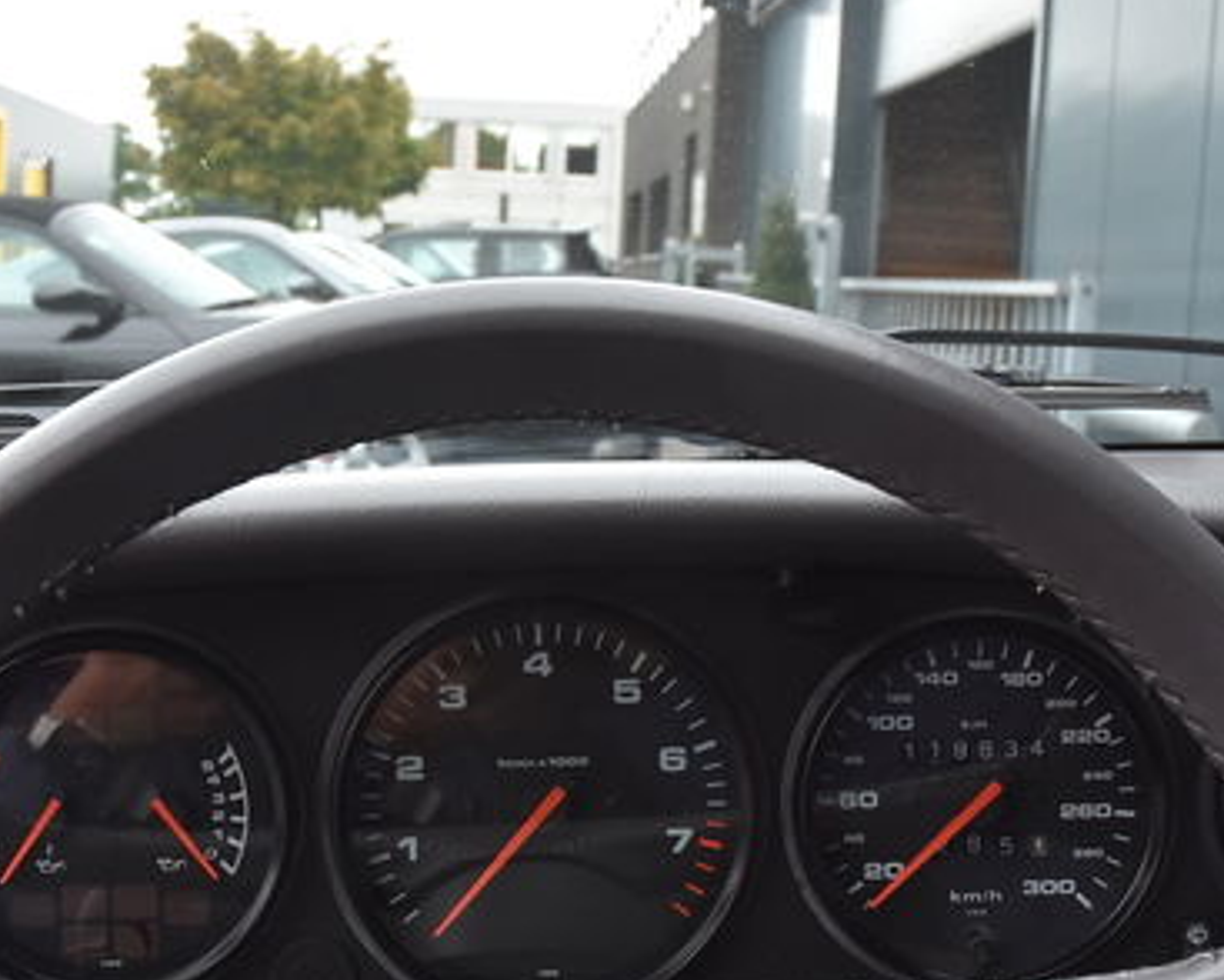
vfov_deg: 28.6
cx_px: 440
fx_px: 1921
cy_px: 572
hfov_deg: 35.1
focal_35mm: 53
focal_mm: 18
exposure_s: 1/200
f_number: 7.1
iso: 800
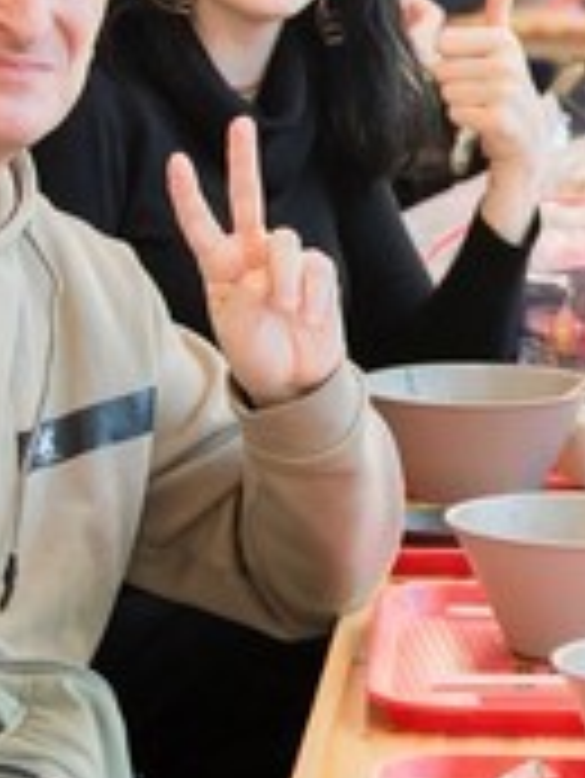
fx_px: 5491
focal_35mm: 244
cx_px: 747
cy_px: 304
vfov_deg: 8.1
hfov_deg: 6.1
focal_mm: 70
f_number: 3.5
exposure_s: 1/200
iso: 1250
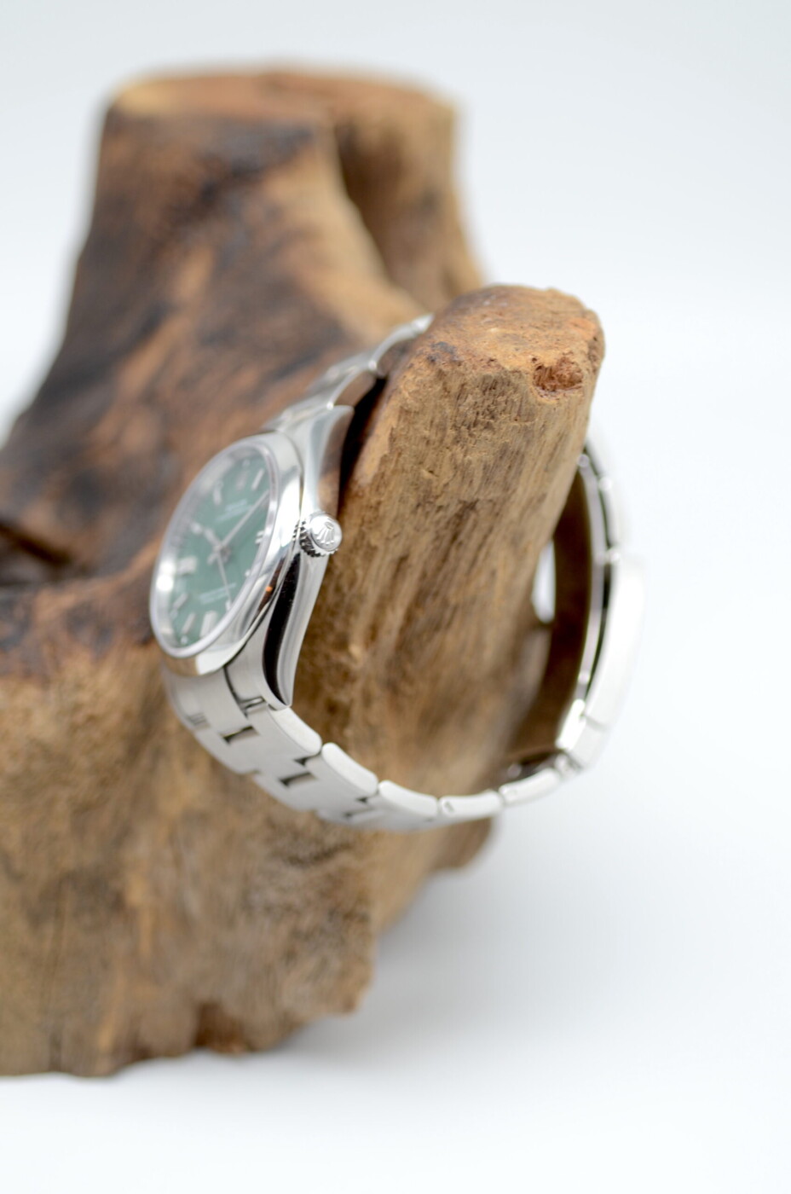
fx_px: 2978
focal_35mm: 90
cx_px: 396
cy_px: 597
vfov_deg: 22.7
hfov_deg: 15.1
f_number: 3.2
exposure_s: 1/125
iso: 220
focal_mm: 60
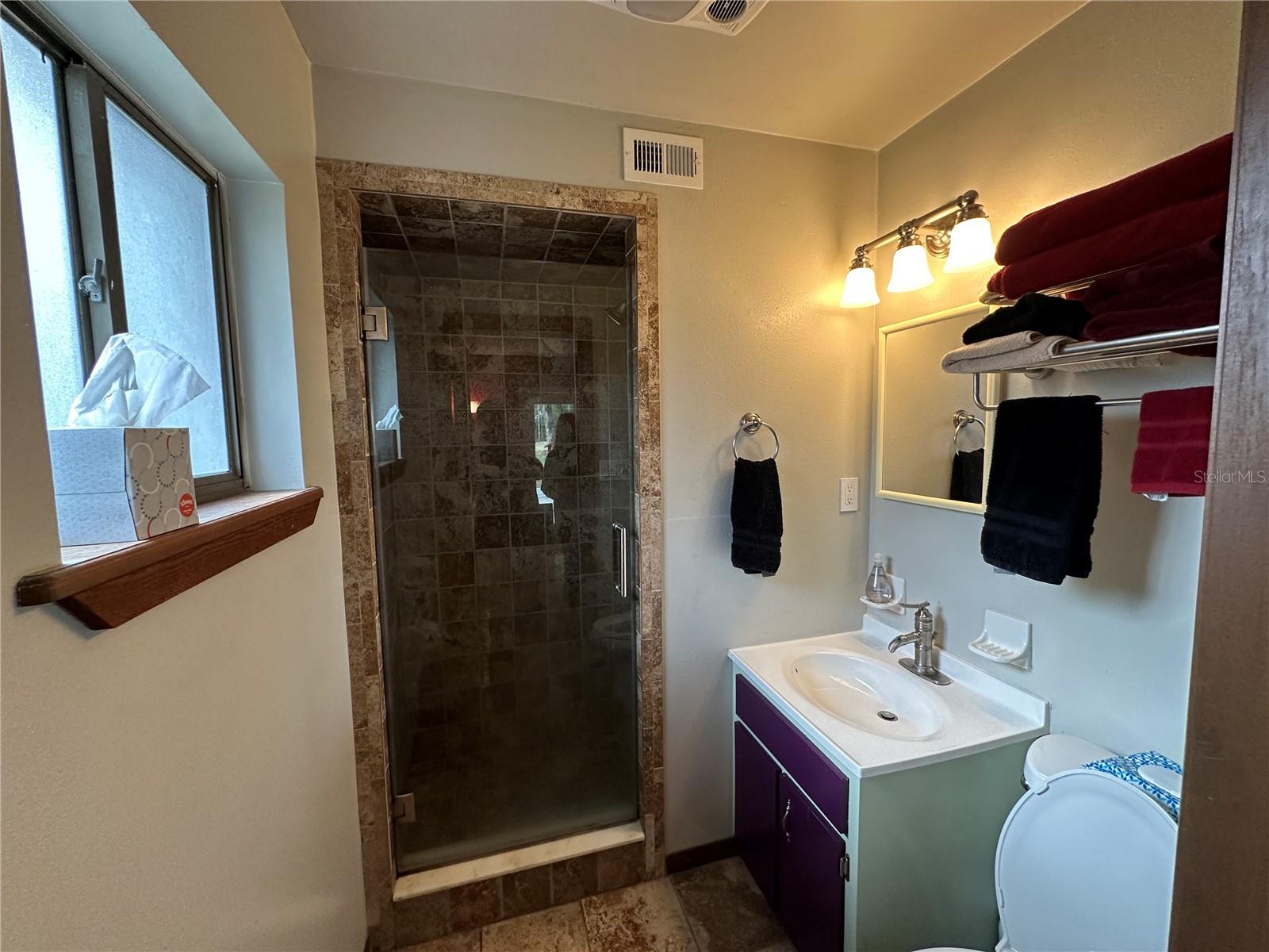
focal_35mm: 14
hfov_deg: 102.1
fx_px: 513
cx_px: 634
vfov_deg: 85.7
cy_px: 476
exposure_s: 1/120
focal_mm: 2.22
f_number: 2.2
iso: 200
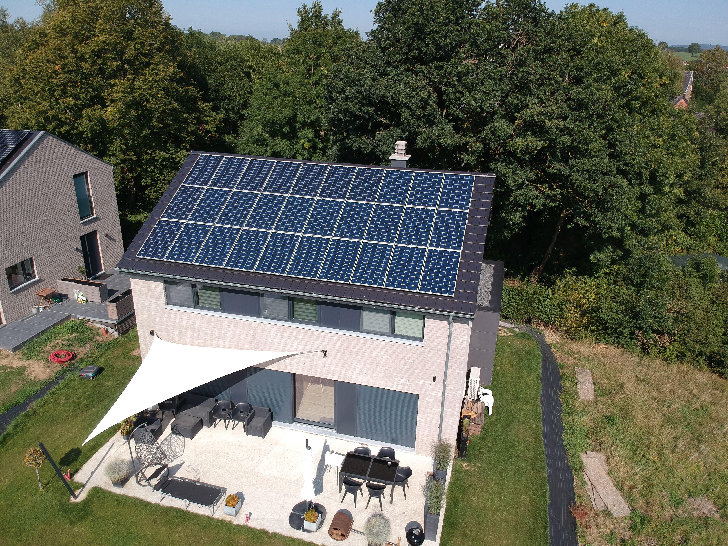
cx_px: 364
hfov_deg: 69.4
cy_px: 273
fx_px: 526
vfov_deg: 54.9
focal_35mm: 25
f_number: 2.6
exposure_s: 1/1000
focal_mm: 4.49
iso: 101
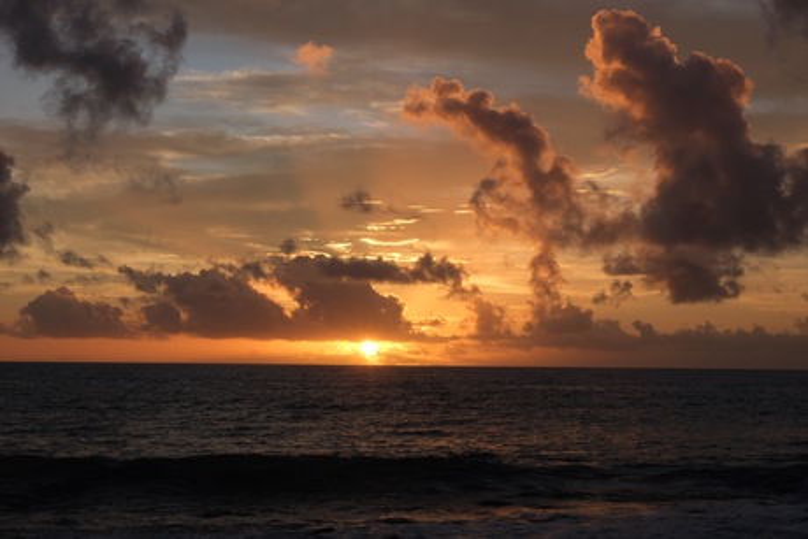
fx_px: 1639
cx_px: 404
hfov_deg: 27.7
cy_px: 270
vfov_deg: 18.7
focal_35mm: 73
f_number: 22
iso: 320
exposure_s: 1/60
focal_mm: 48.4
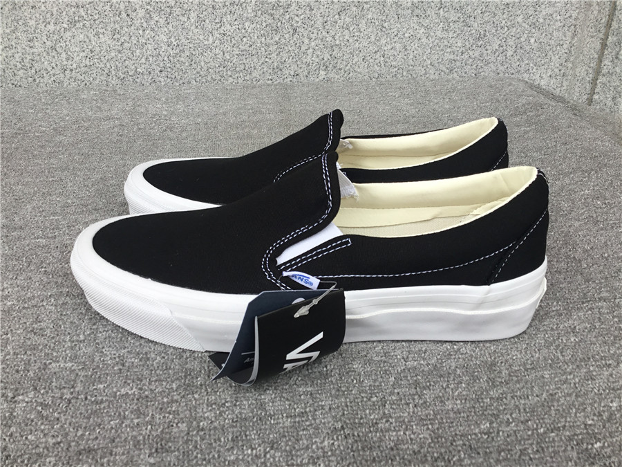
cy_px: 234
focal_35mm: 31
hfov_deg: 58.4
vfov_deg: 45.4
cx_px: 311
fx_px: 557
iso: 25
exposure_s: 1/159
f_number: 2.4
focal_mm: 3.3
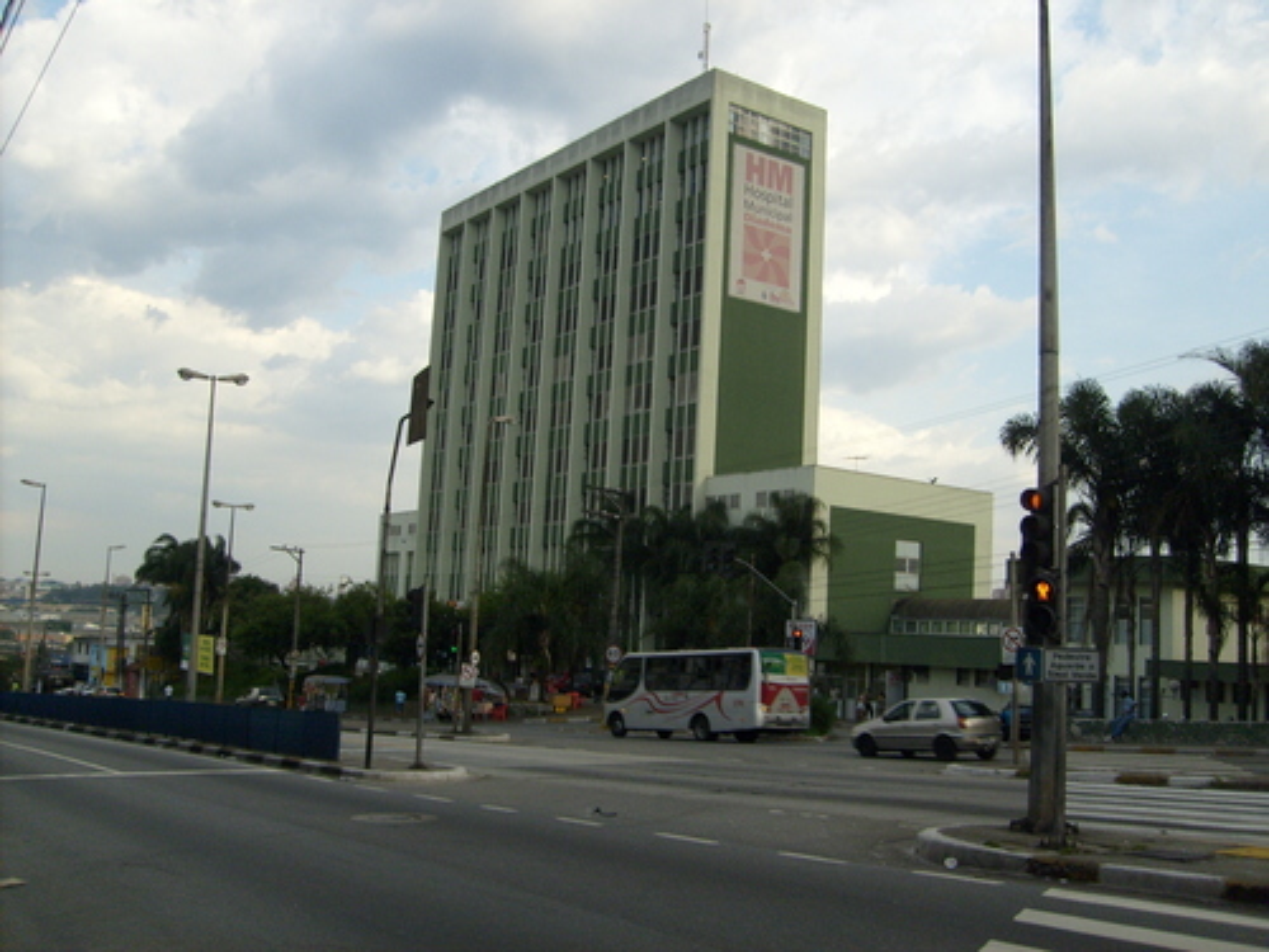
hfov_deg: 52.6
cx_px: 634
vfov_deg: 40.7
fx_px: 1283
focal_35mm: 35
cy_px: 476
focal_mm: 5.8
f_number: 7.1
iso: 80
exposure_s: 1/125
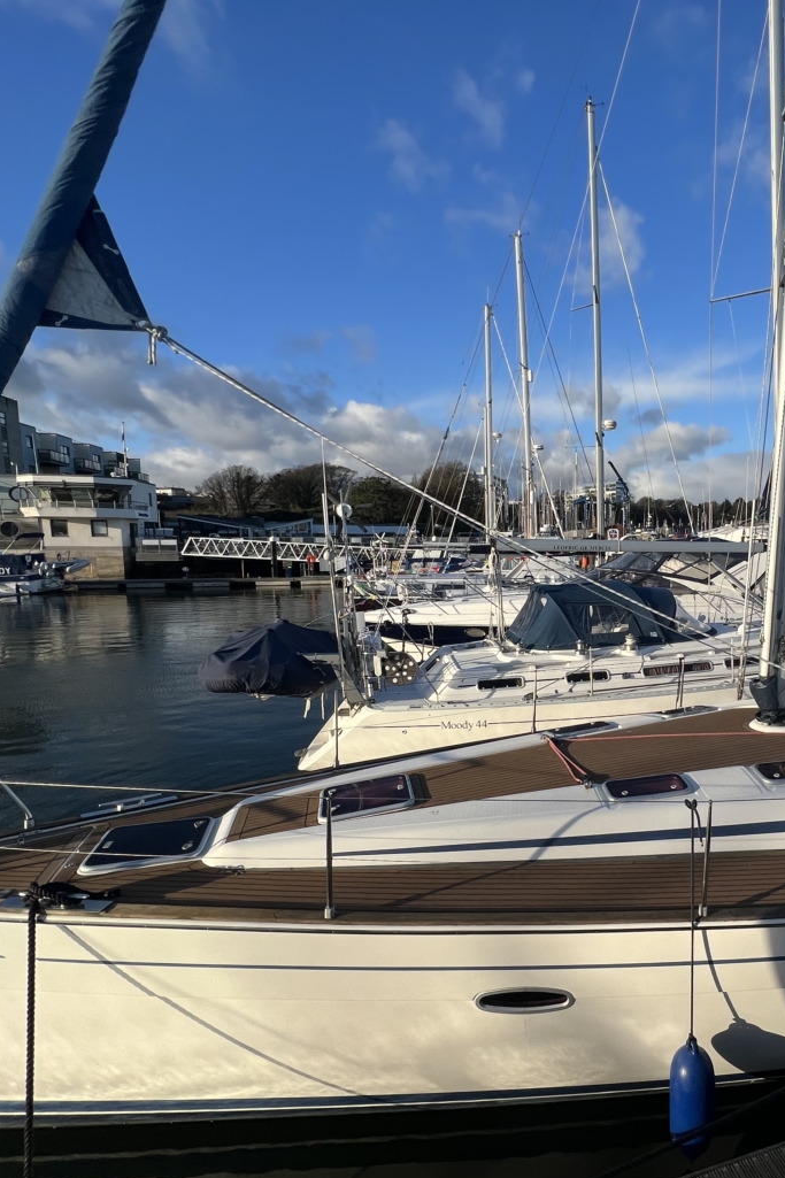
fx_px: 622
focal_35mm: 19
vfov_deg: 86.8
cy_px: 619
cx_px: 623
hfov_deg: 59.7
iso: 32
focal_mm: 1.57
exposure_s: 1/2016
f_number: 1.8
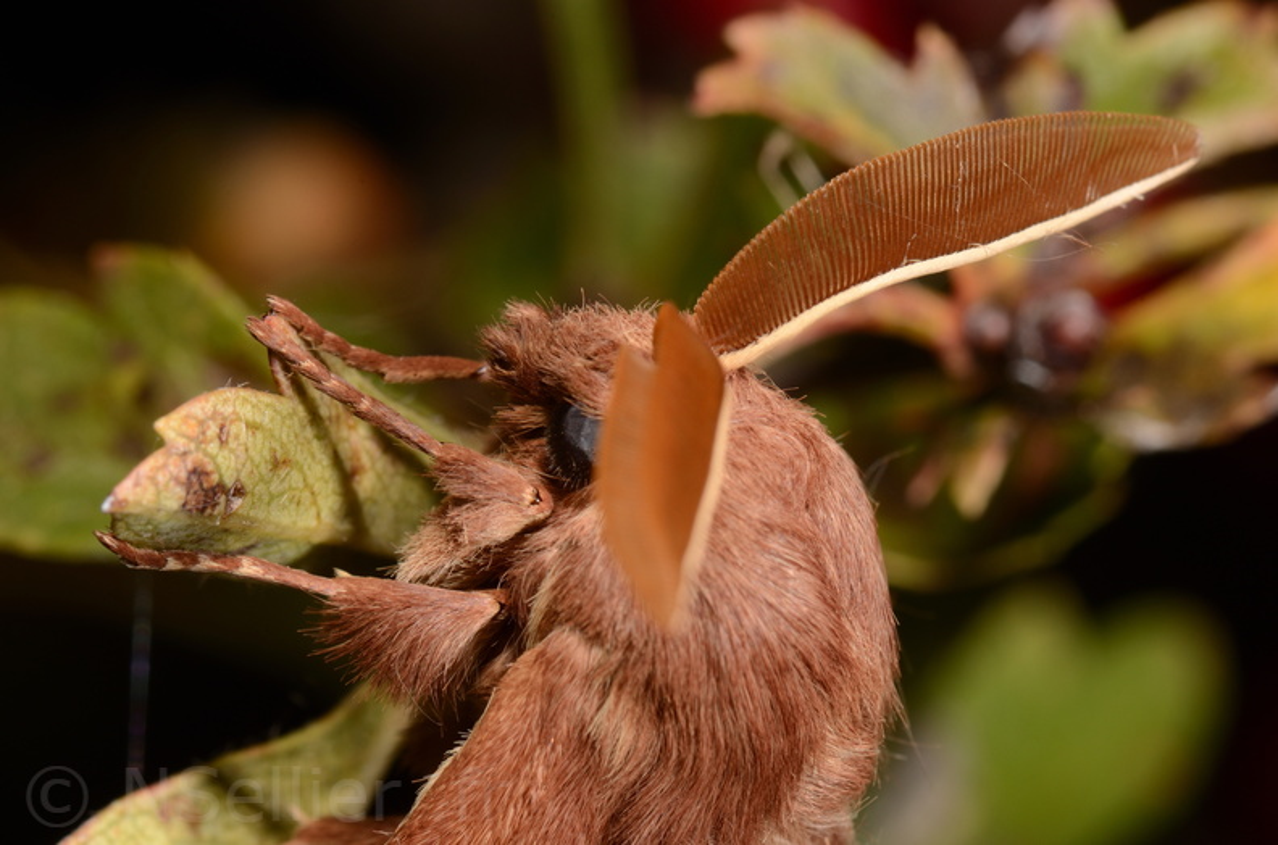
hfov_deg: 16.1
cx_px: 639
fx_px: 4515
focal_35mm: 128
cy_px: 422
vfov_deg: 10.7
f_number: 22
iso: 100
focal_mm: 85
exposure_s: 1/60
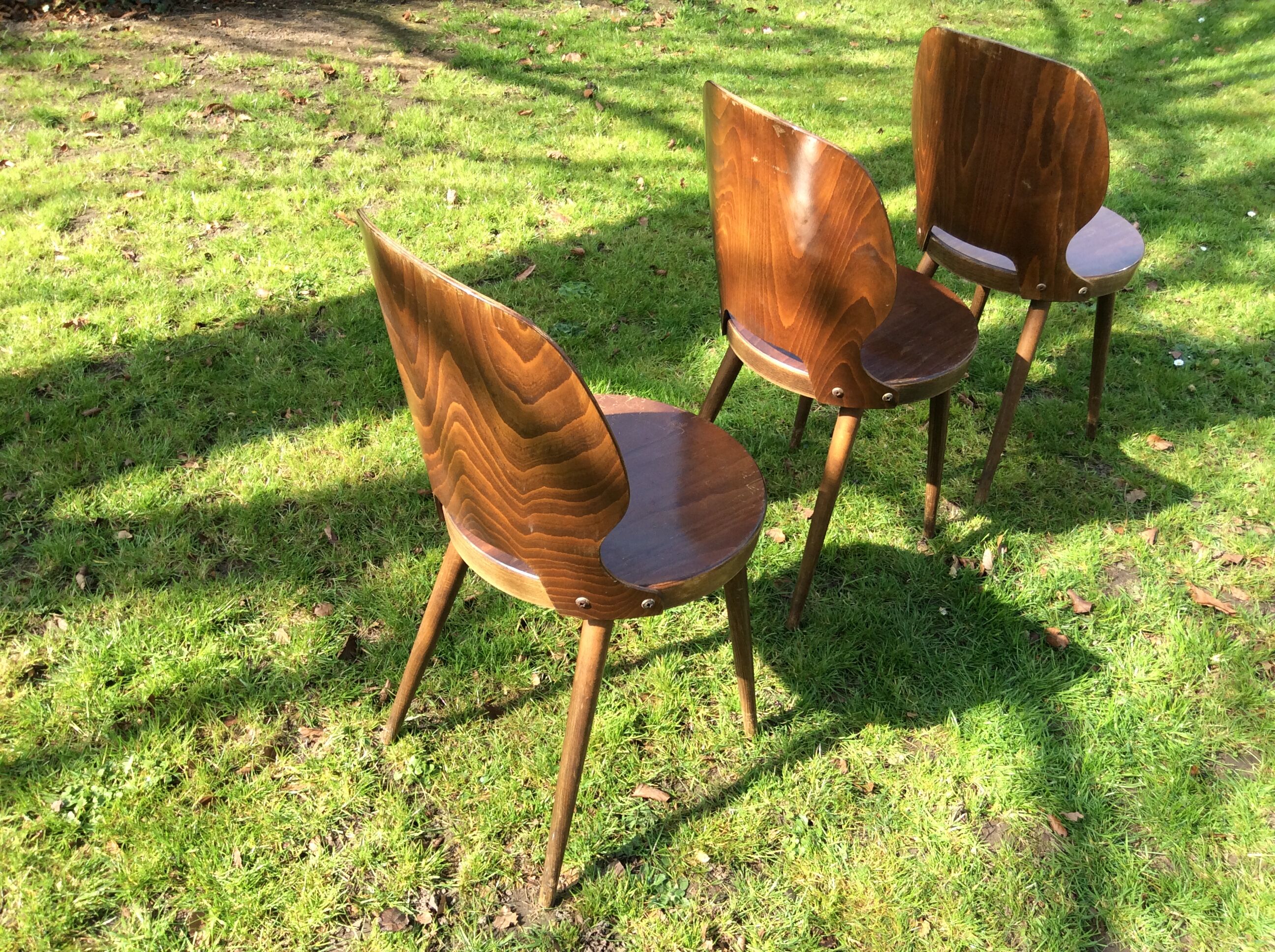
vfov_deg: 44.1
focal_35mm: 32
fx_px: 1177
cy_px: 476
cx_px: 638
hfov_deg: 56.9
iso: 32
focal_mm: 3.3
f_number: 2.4
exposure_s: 1/266
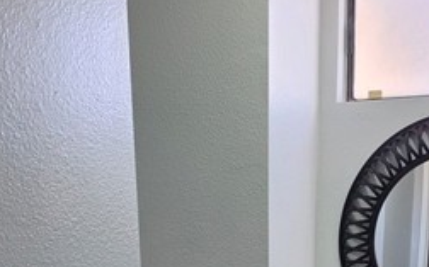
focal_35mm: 62
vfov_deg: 17.6
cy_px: 454
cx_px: 289
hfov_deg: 32.7
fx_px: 724
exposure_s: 1/120
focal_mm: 6.5
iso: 32
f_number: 1.4
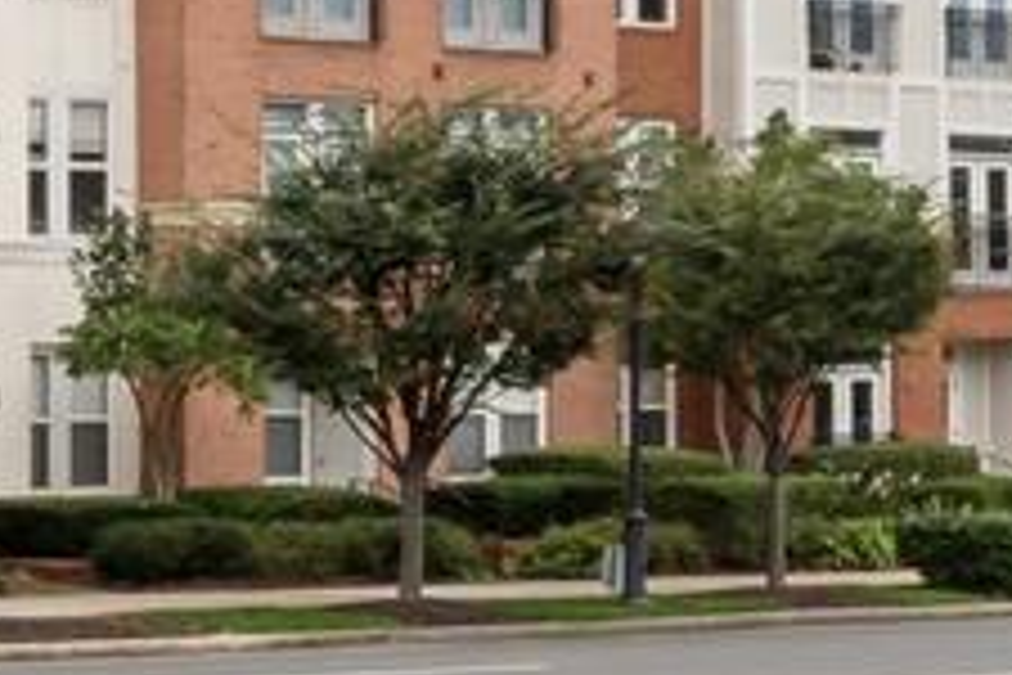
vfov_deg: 11.6
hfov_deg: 15.7
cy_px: -176
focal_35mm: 115
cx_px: -684
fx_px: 3233
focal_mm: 12.2
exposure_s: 1/200
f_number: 9
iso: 160
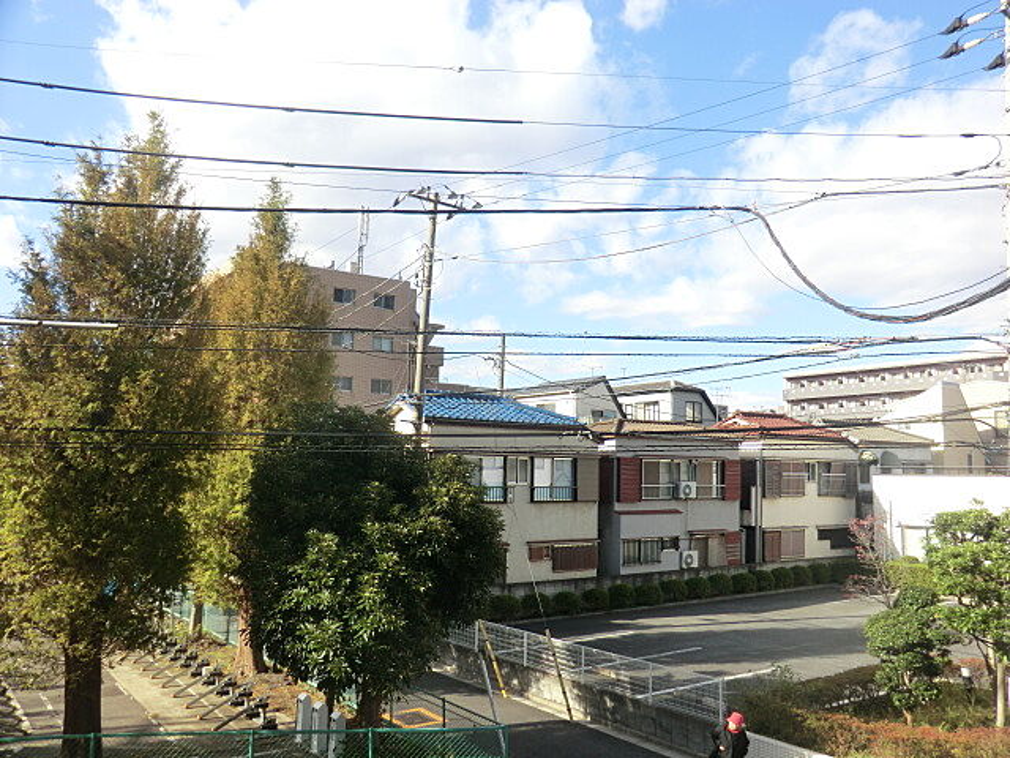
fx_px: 846
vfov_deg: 48.2
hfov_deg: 61.7
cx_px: 505
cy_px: 379
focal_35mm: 29
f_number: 3.5
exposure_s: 1/400
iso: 80
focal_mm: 5.2
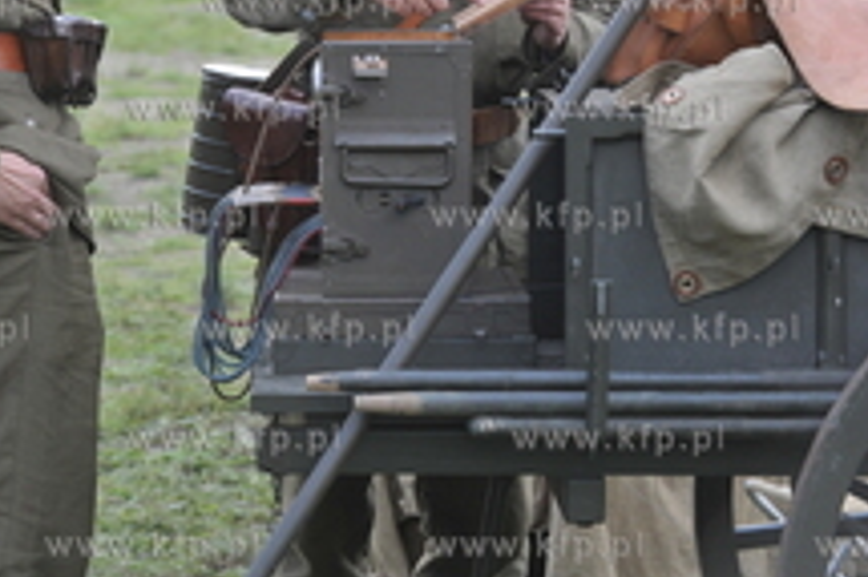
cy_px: 52
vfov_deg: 7.2
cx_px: 65
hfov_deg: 10.8
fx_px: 4577
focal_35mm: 190
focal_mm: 102
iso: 400
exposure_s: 1/200
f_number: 6.3
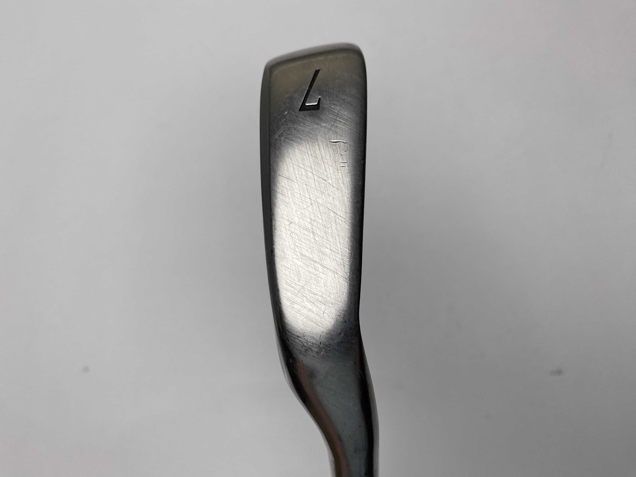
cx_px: 318
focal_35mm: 26
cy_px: 238
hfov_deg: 67.3
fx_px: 478
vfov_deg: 53.1
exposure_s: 1/576
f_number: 1.8
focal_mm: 4.25
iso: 32
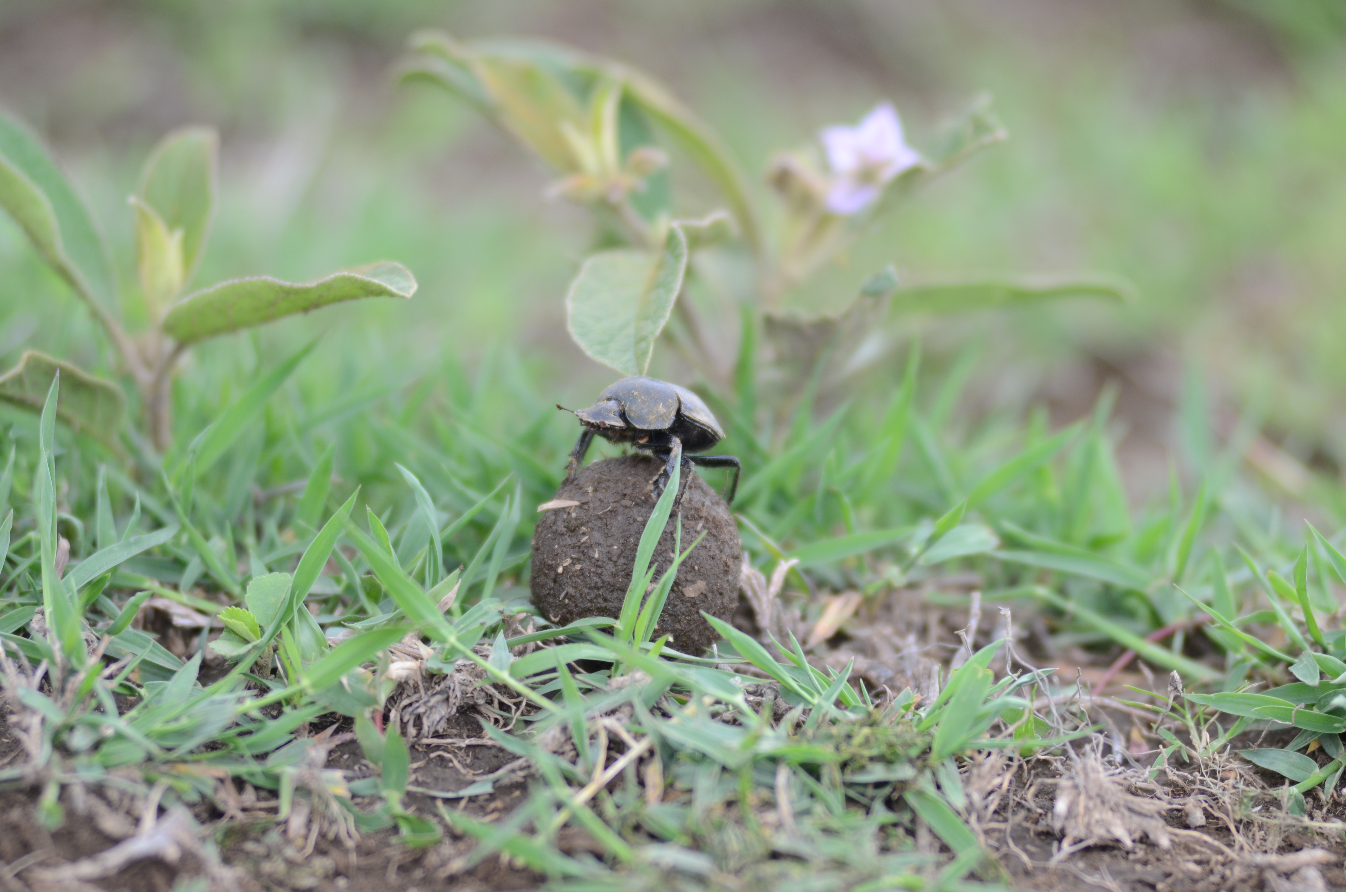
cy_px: 446
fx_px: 6716
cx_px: 673
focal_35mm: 180
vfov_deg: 7.6
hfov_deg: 11.4
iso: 250
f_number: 2.8
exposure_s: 1/500
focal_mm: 120
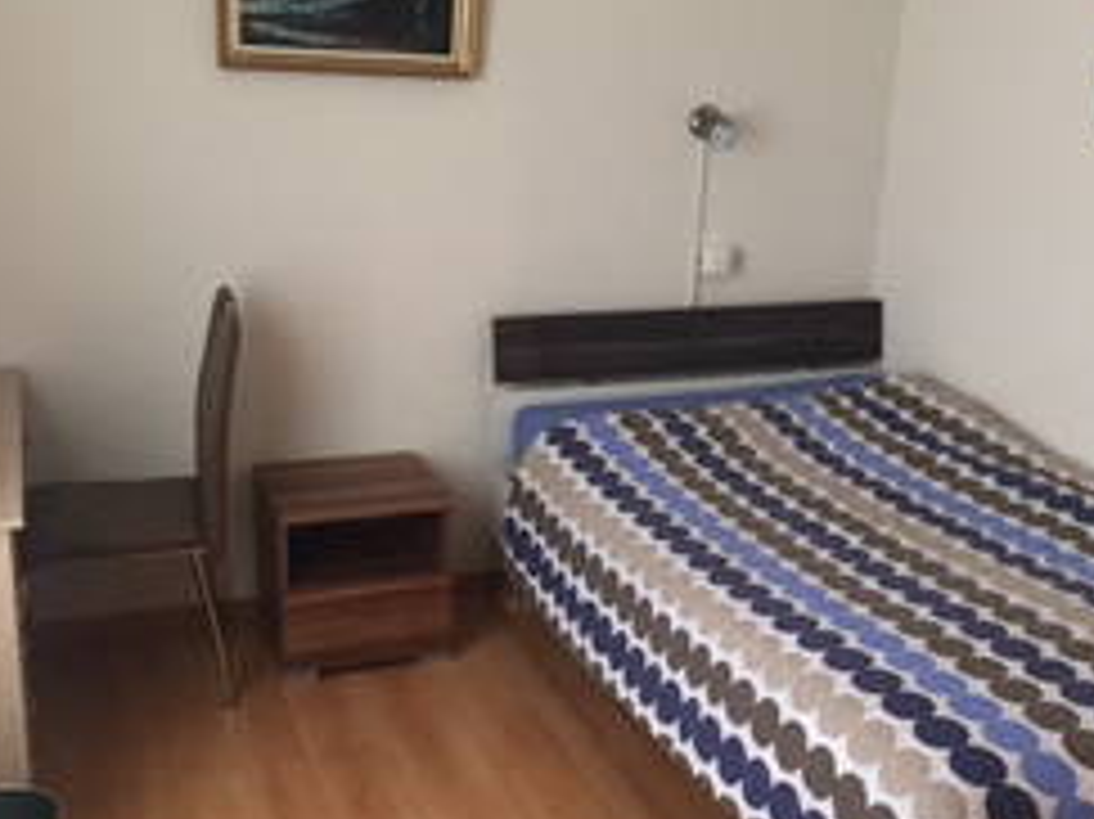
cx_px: 522
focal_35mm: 43
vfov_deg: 33.6
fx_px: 1358
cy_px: 441
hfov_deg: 43.9
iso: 250
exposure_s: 1/20
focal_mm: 4.15
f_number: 2.2
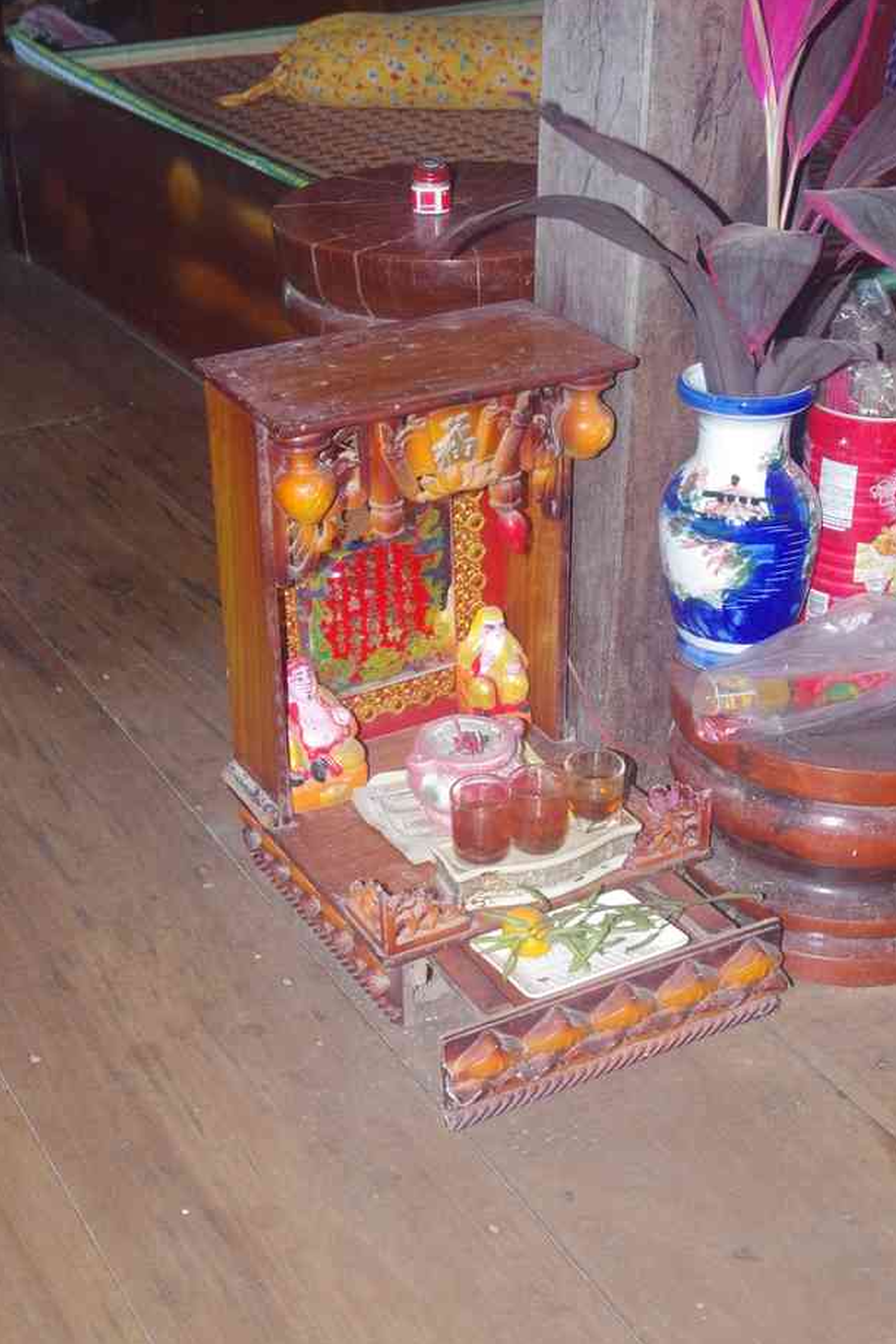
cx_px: 433
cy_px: 723
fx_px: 1886
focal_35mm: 51
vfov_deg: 39.2
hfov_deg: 26.7
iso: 3200
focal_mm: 31
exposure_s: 1/80
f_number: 5.6
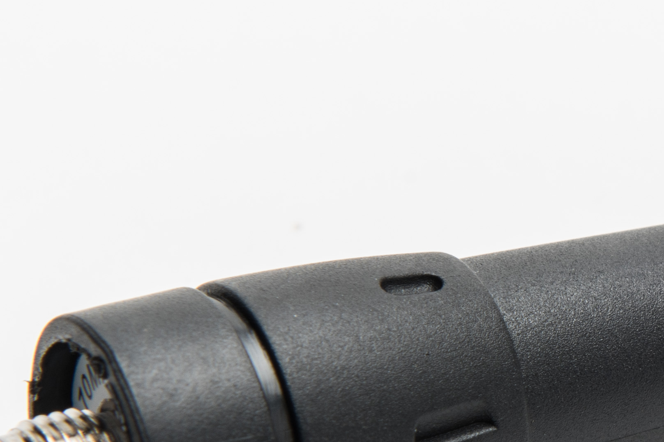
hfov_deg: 6.4
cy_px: 327
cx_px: 720
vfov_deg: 4.3
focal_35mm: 319
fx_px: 5883
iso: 100
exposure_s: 1/125
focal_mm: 70
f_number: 16
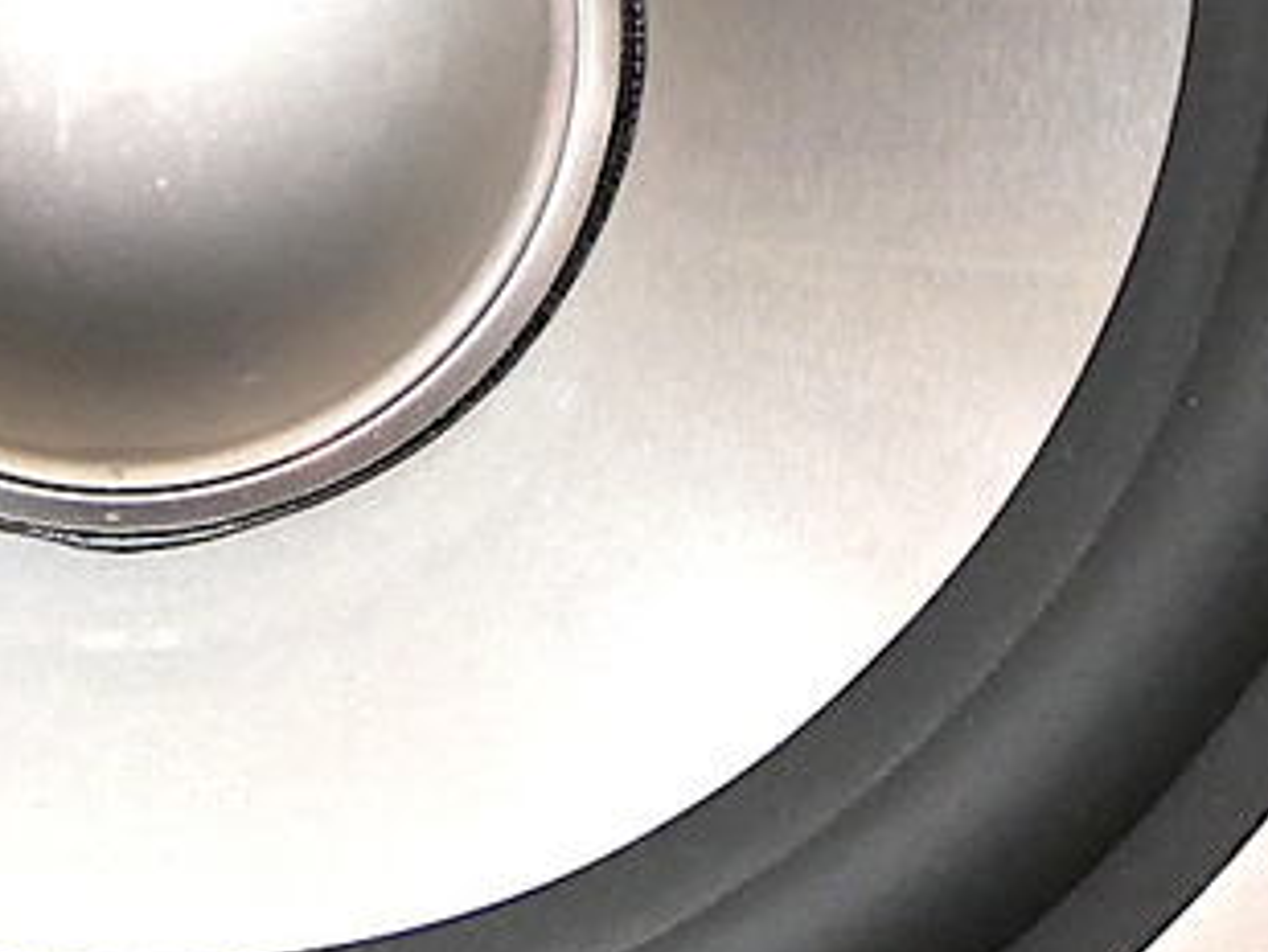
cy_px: -176
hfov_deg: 4.7
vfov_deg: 3.5
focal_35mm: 419
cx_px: 21
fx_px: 15354
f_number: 6.3
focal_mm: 24.2
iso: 400
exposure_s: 1/20
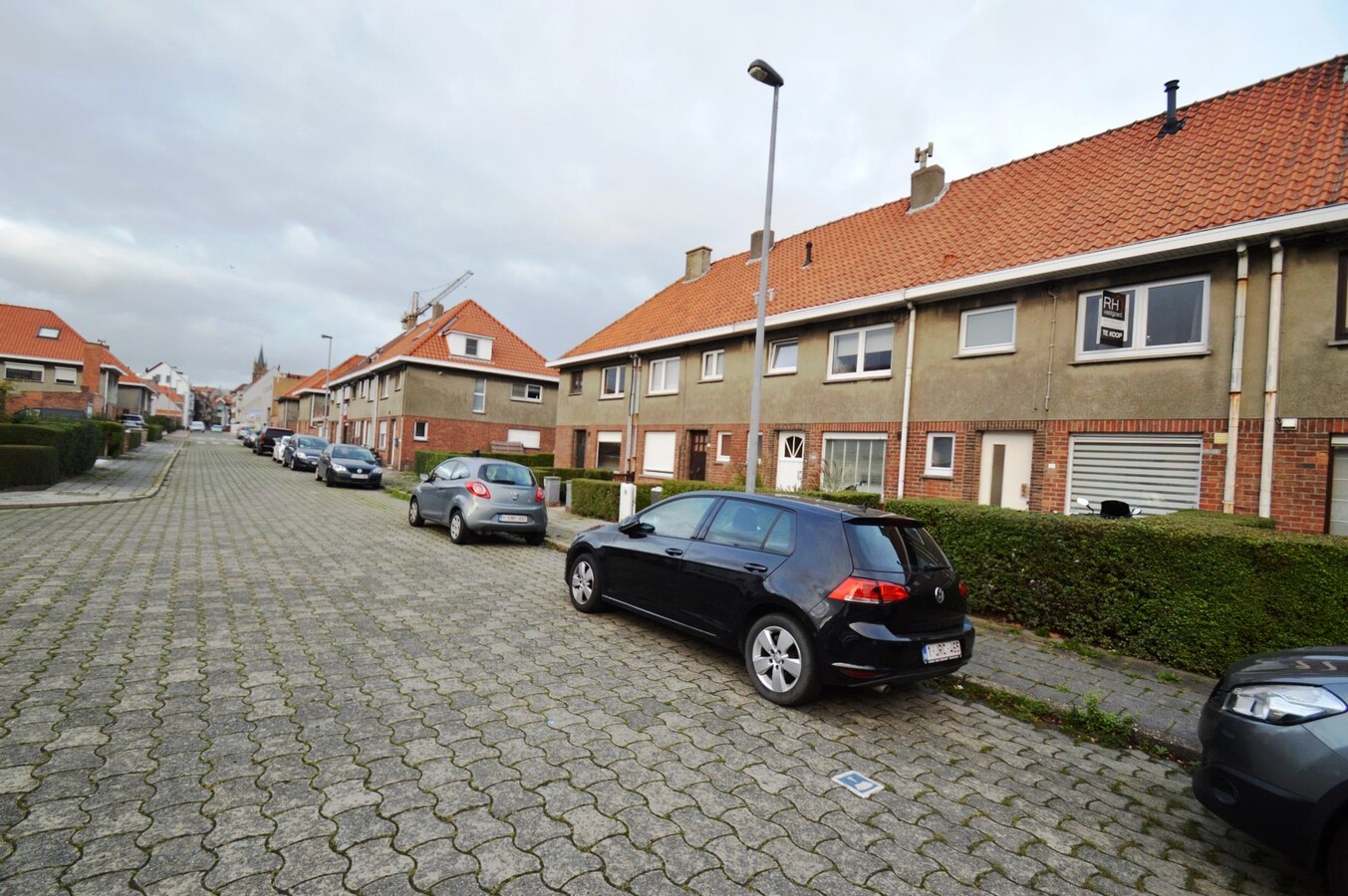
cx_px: 674
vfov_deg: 77.2
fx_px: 561
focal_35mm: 15
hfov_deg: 100.4
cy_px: 448
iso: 400
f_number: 5
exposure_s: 1/100
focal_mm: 10
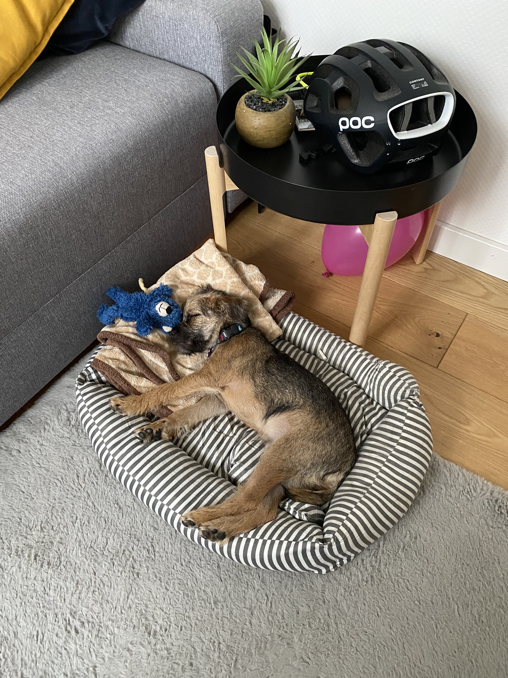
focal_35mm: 26
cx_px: 254
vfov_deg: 67.3
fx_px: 509
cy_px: 339
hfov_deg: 53.1
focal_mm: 4.25
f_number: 1.8
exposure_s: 1/38
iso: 640
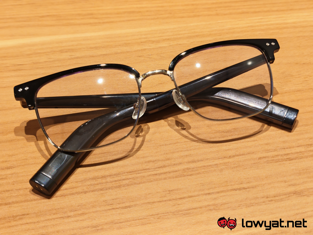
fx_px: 416
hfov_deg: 41.2
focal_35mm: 46
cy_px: 118
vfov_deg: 31.5
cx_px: 156
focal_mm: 5.4
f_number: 1.6
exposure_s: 1/50
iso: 125
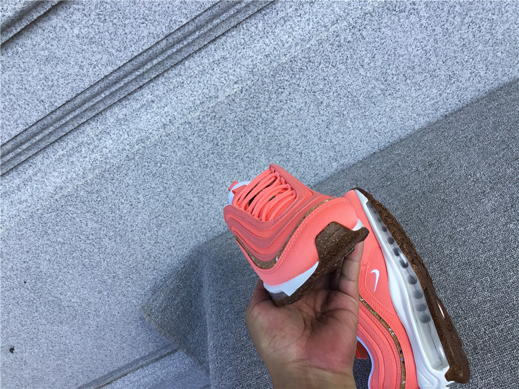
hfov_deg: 58.4
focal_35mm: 31
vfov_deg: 45.4
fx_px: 465
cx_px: 260
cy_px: 194
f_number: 2.4
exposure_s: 1/242
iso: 25
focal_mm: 3.3
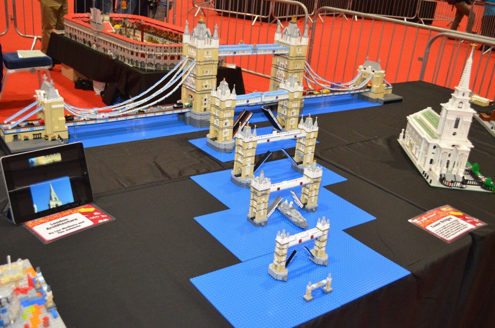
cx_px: 248
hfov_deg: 53.2
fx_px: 494
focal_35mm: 36
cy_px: 164
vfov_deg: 36.7
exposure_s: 1/60
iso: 2500
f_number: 4
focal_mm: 24
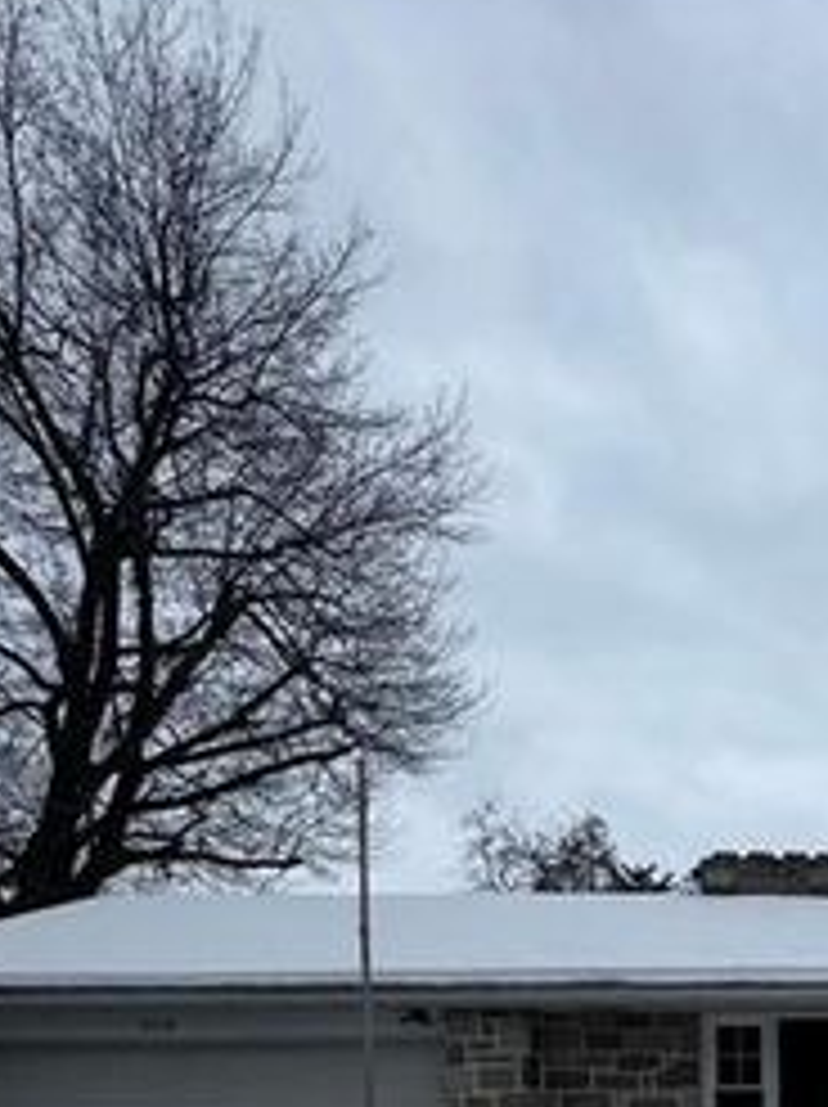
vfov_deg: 41.5
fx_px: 1214
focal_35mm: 38
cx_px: 950
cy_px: 1145
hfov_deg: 32.3
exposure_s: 1/1020
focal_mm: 2.22
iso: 50
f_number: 2.2
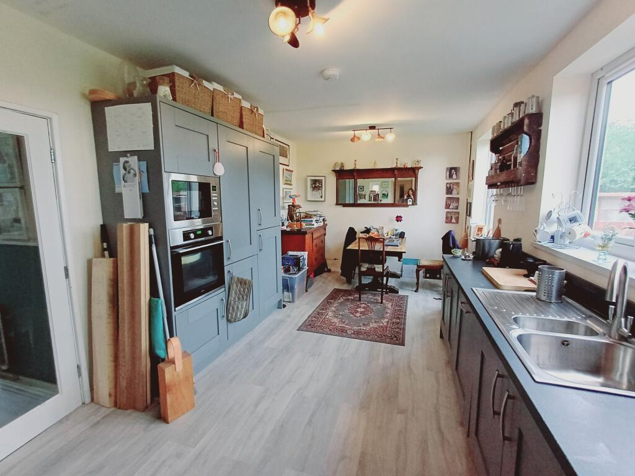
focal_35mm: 16
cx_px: 318
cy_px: 238
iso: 160
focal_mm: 1.64
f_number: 2.2
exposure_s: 1/50
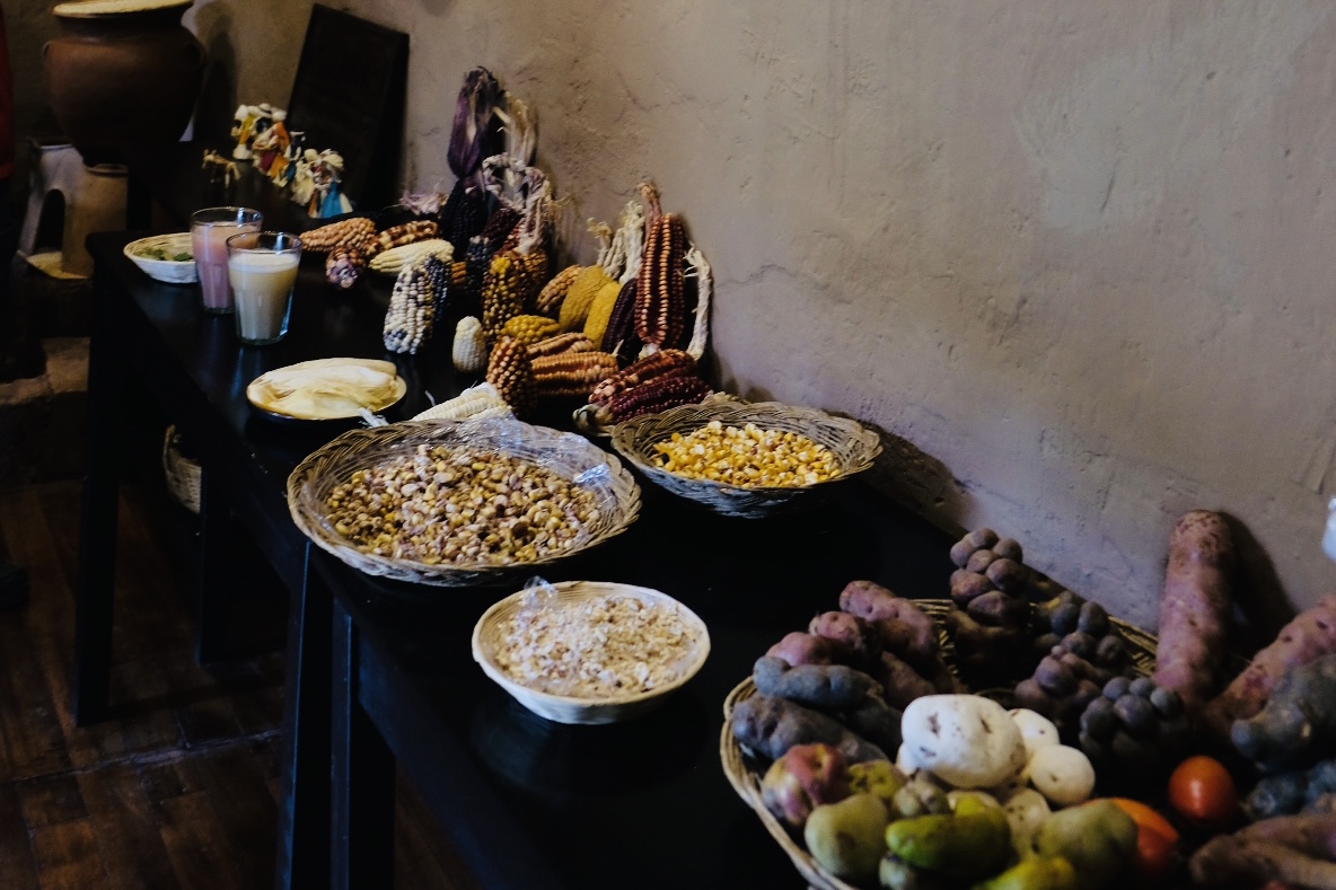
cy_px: 445
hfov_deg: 67.4
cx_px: 668
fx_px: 1002
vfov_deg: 47.9
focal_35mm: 27
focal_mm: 18
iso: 800
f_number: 2.8
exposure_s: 1/42
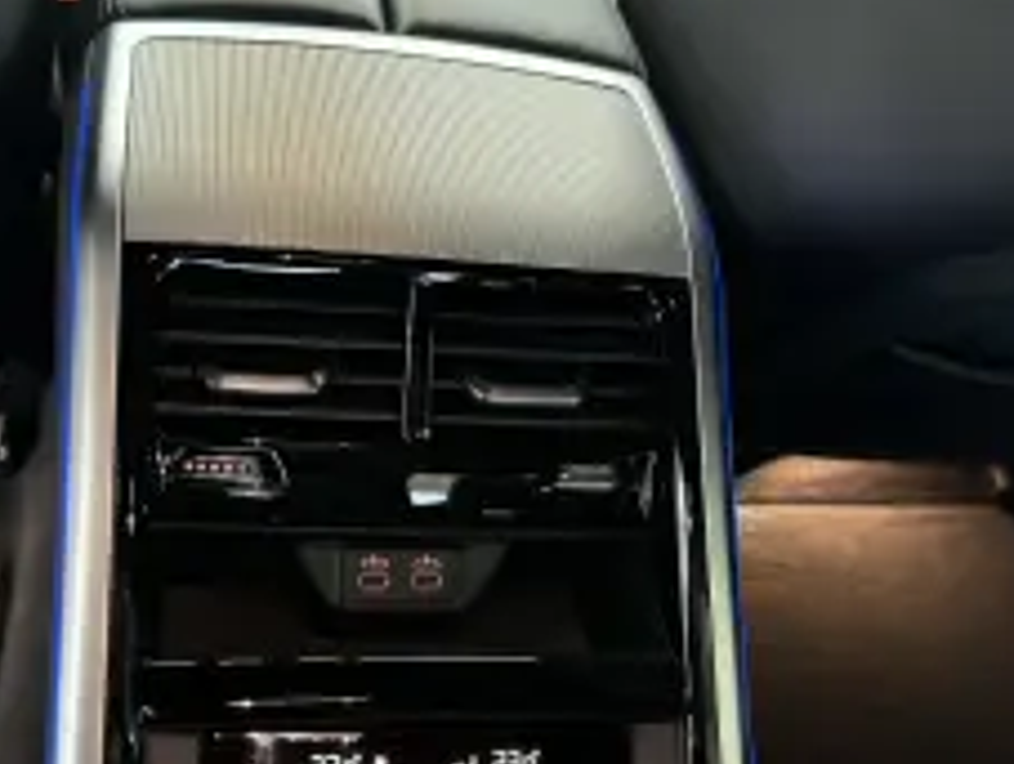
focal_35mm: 38
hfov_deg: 48.8
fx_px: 1115
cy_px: 478
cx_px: 438
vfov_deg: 37.6
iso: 800
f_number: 1.78
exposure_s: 1/37
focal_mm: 6.76
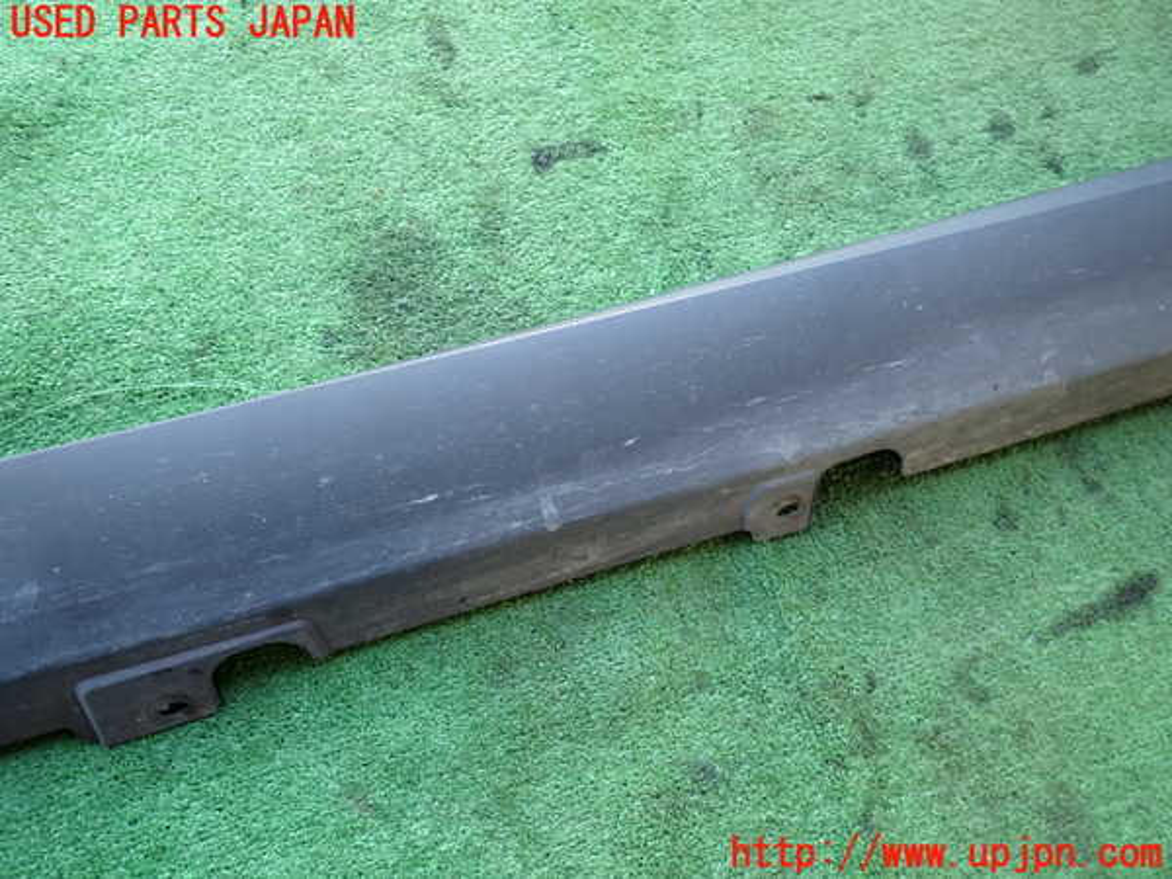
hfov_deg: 69.4
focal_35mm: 25
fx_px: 846
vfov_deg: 54.9
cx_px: 586
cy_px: 440
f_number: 2
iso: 200
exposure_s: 1/100
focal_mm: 4.5
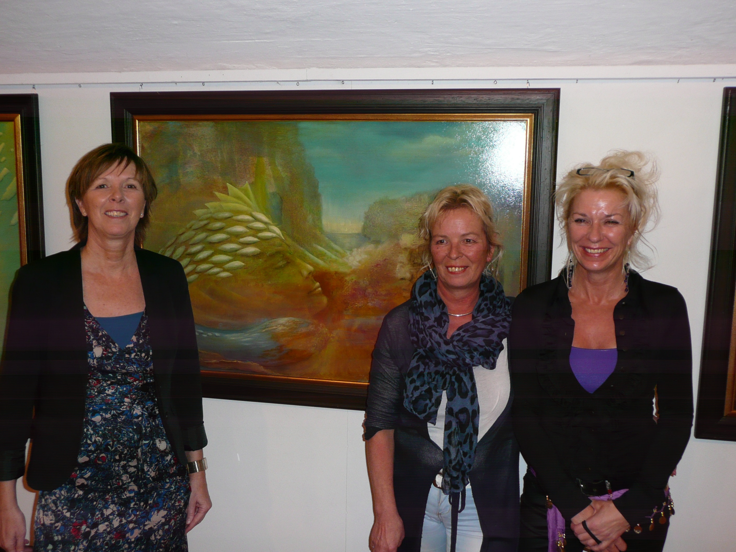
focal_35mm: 34
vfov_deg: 41.8
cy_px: 276
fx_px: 723
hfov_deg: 54.0
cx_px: 368
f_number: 3.6
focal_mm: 5.5
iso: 160
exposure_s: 1/30
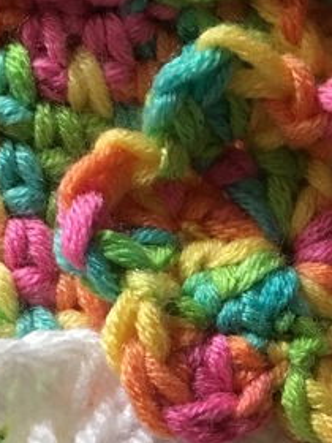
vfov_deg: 23.2
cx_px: 327
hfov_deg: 17.4
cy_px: 367
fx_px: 1061
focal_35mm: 83
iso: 200
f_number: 2.2
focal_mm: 4.15
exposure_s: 1/17
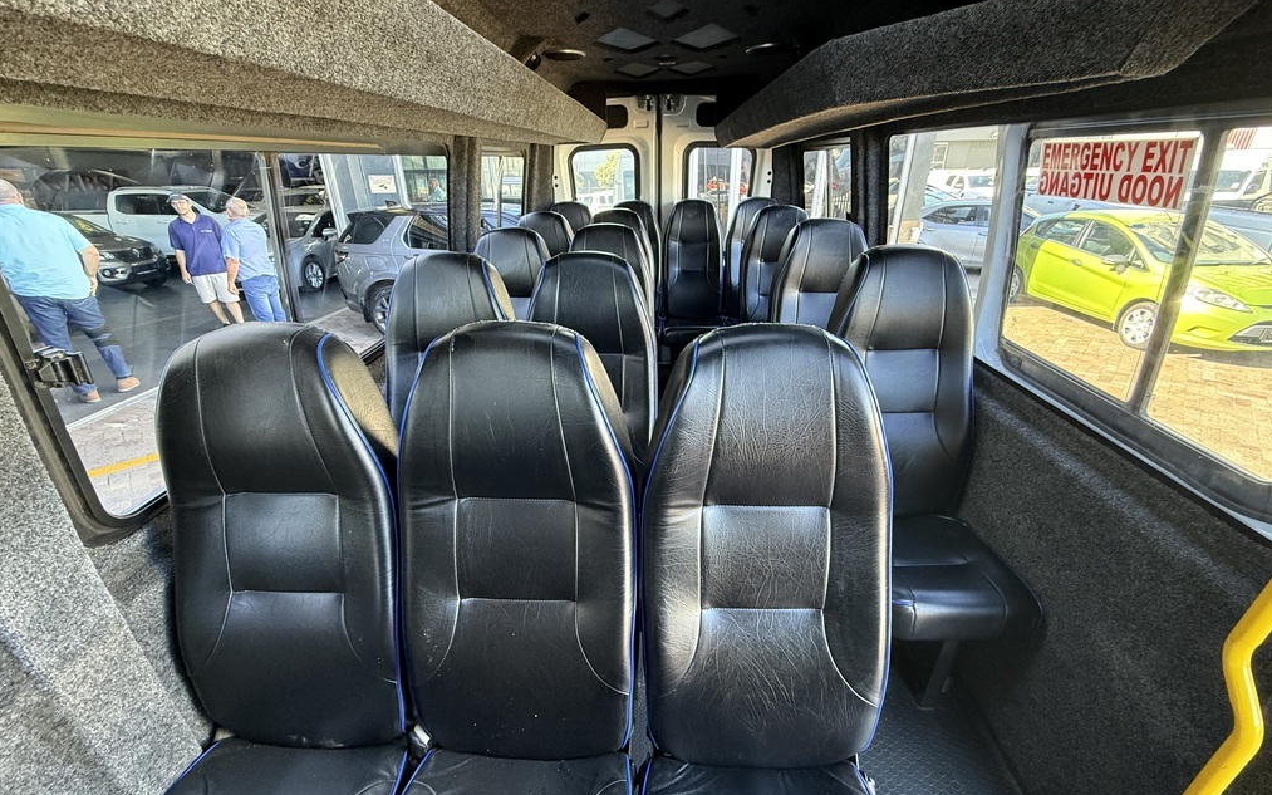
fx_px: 520
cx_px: 637
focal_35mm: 15
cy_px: 417
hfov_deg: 101.5
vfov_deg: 74.7
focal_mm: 2.22
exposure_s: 1/60
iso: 400
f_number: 2.2
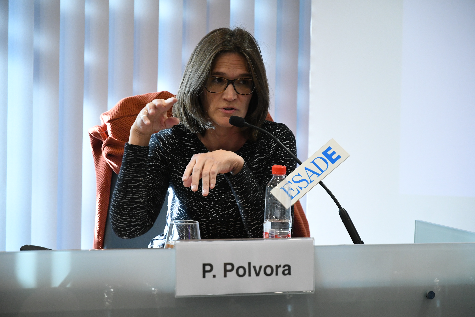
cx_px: 238
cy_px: 158
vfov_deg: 11.4
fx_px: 1583
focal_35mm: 120
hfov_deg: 17.1
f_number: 4
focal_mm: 80
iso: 2500
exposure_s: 1/200
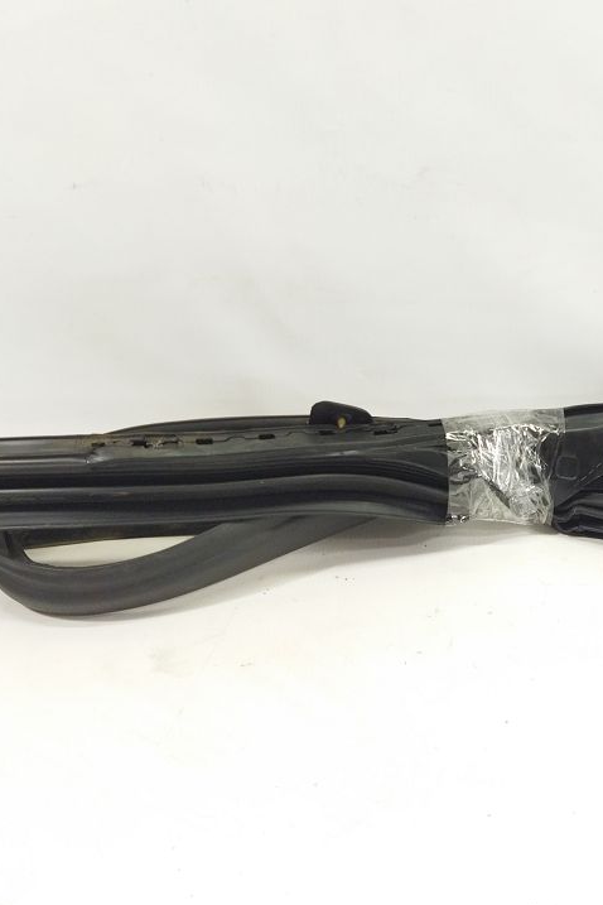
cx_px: 568
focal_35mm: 47
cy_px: 447
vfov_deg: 41.9
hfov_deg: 27.4
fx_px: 1181
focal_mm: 4.71
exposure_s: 1/100
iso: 178
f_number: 1.79
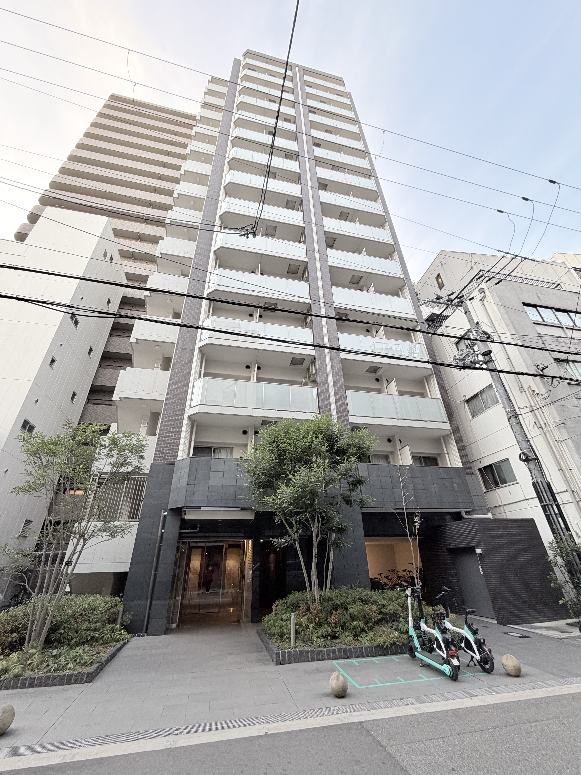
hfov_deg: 85.7
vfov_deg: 102.1
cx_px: 290
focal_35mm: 14
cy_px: 388
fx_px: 313
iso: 100
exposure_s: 1/121
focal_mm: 2.22
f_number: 2.2
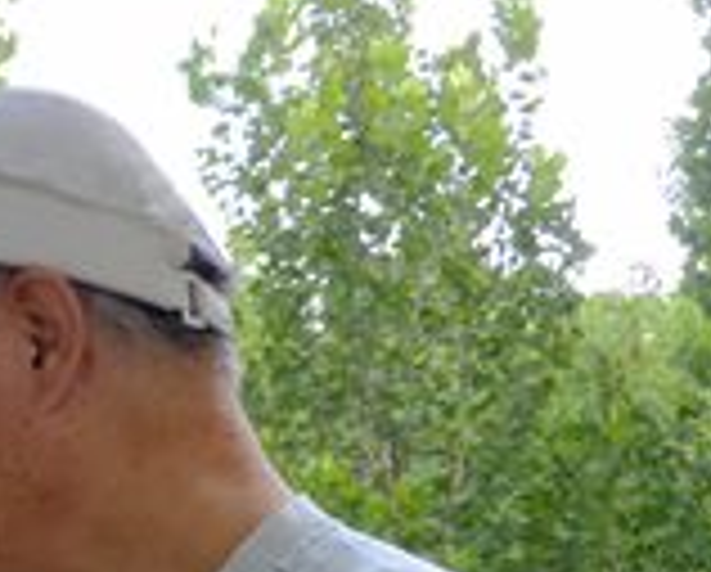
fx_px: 4132
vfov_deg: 7.7
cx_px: -549
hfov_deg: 9.4
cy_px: 950
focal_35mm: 196
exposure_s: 1/60
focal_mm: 9
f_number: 4.4
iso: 100
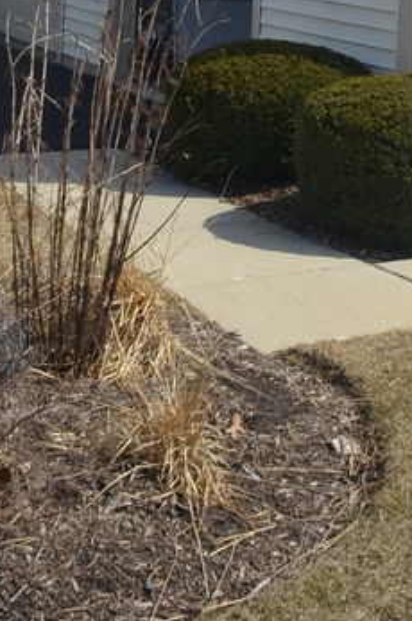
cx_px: 528
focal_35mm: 84
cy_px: -145
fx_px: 1448
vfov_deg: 22.2
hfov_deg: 15.5
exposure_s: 1/320
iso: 100
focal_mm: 18
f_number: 9
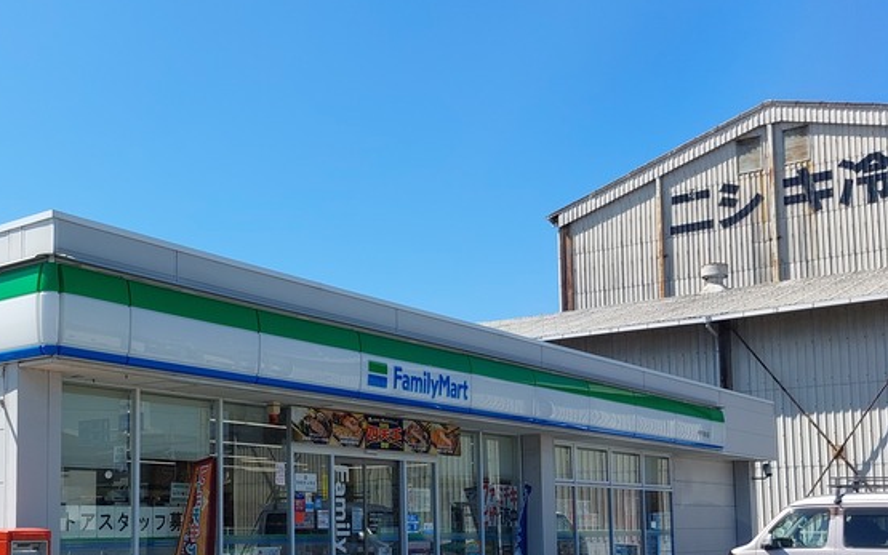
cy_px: 425
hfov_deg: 43.9
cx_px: 232
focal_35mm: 44
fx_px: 1065
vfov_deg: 28.7
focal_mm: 5.23
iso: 25
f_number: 1.8
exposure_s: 1/977
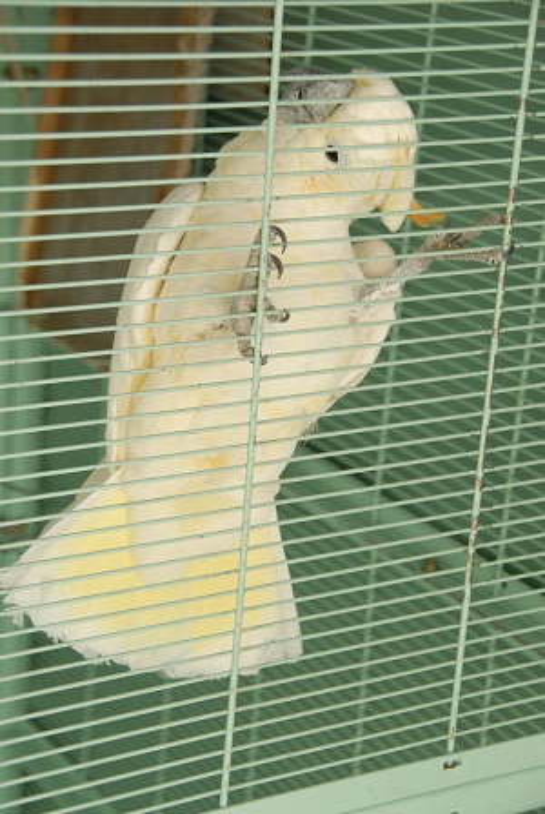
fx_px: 2037
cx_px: 272
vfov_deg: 22.6
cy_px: 407
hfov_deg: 15.2
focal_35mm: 90
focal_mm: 60
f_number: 6.3
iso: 400
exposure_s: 1/125
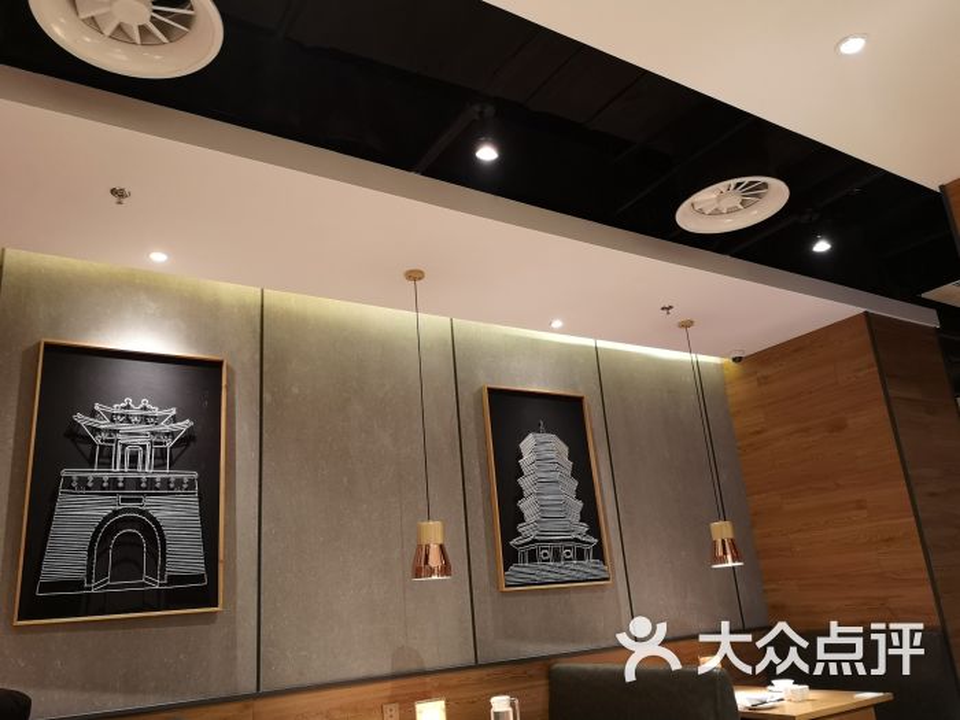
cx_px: 480
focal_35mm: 27
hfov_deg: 65.3
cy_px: 360
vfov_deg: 51.4
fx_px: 749
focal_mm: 3.95
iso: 250
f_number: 1.8
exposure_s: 1/33.3
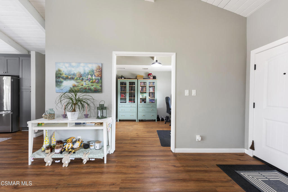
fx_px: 112
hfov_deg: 104.2
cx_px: 144
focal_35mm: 14
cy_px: 96
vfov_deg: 81.2
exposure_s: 1.5
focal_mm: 14
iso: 400
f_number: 9.5
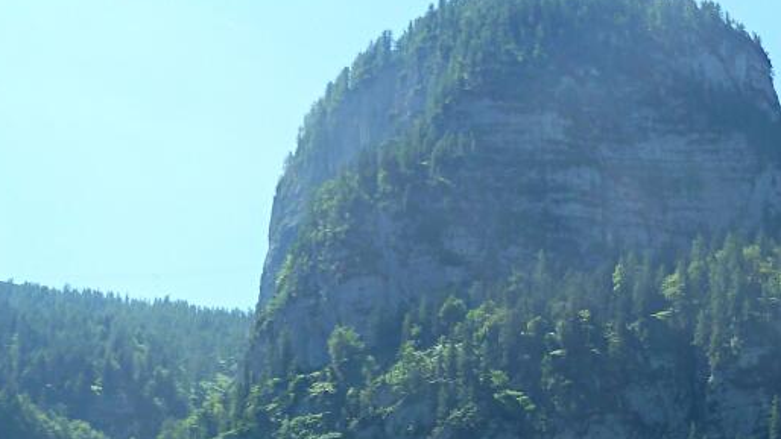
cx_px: 650
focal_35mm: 89
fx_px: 1843
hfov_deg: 23.5
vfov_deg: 13.0
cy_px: 617
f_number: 4
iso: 80
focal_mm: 5.7
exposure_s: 1/320
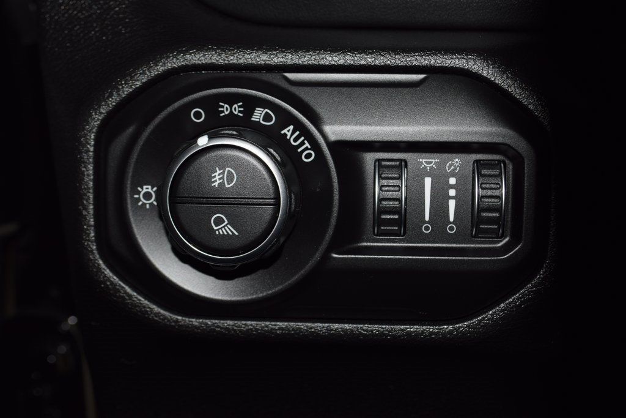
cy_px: 209
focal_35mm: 48
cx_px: 313
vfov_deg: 28.1
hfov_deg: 41.1
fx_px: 835
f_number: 8
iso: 100
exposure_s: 1/60
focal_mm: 32
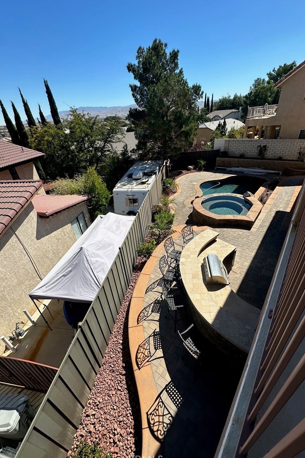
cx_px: 157
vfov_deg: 100.4
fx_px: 191
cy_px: 230
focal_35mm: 15
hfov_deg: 77.3
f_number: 2.2
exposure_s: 1/2212
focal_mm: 2.22
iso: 50
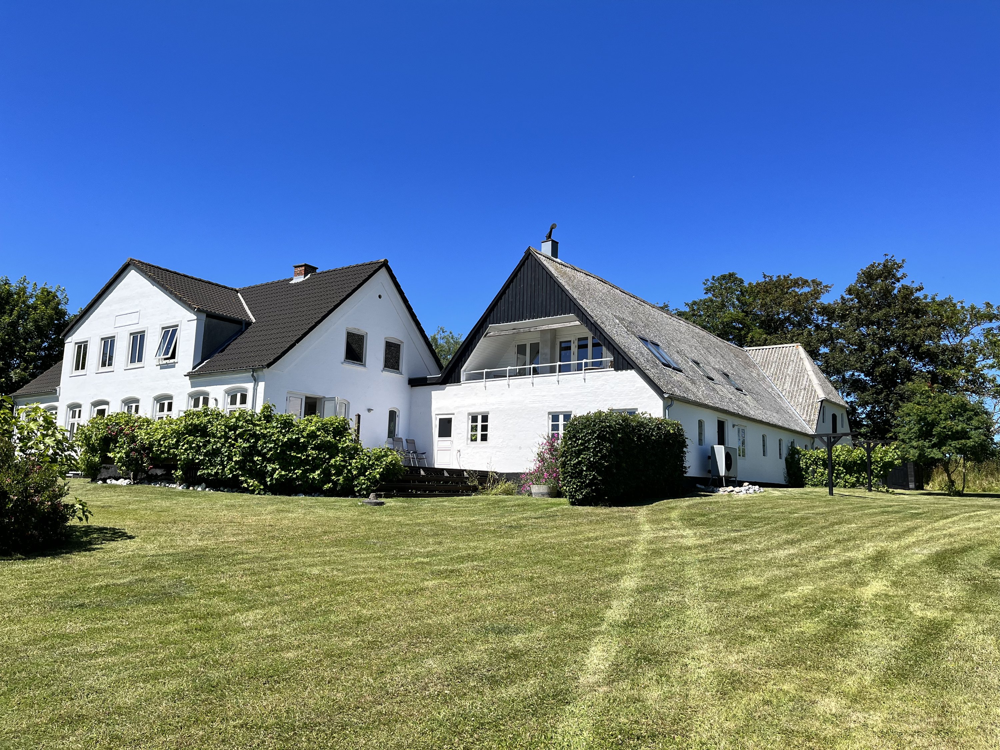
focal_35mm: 26
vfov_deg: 53.1
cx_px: 500
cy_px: 375
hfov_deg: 67.3
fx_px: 751
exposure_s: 1/3135
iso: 50
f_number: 1.6
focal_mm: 5.1
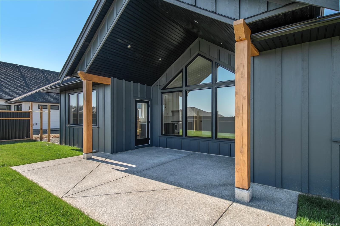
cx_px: 170
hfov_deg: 90.0
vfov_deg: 67.4
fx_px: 170
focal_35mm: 18
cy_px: 113
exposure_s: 1/1000
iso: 320
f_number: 6.3
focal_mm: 12
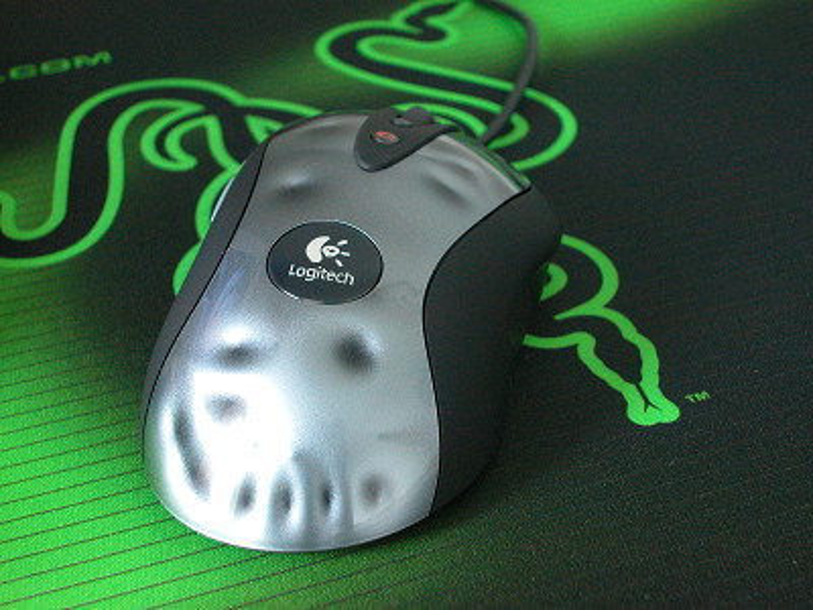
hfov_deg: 30.3
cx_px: 406
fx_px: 1503
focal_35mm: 64
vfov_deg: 22.9
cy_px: 305
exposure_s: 1/6
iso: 400
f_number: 4
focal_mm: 16.2
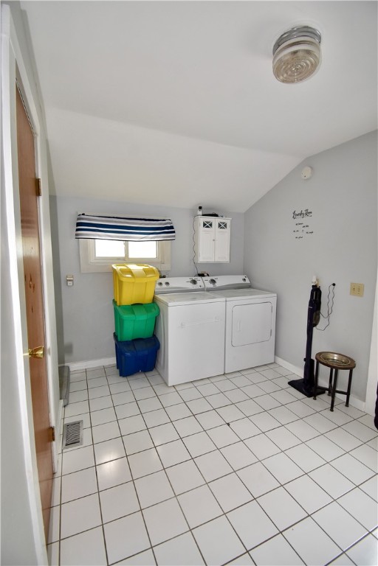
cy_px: 283
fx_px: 236
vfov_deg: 100.4
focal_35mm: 15
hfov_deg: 77.3
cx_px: 189
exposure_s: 1/80
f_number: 7.1
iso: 800
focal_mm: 10
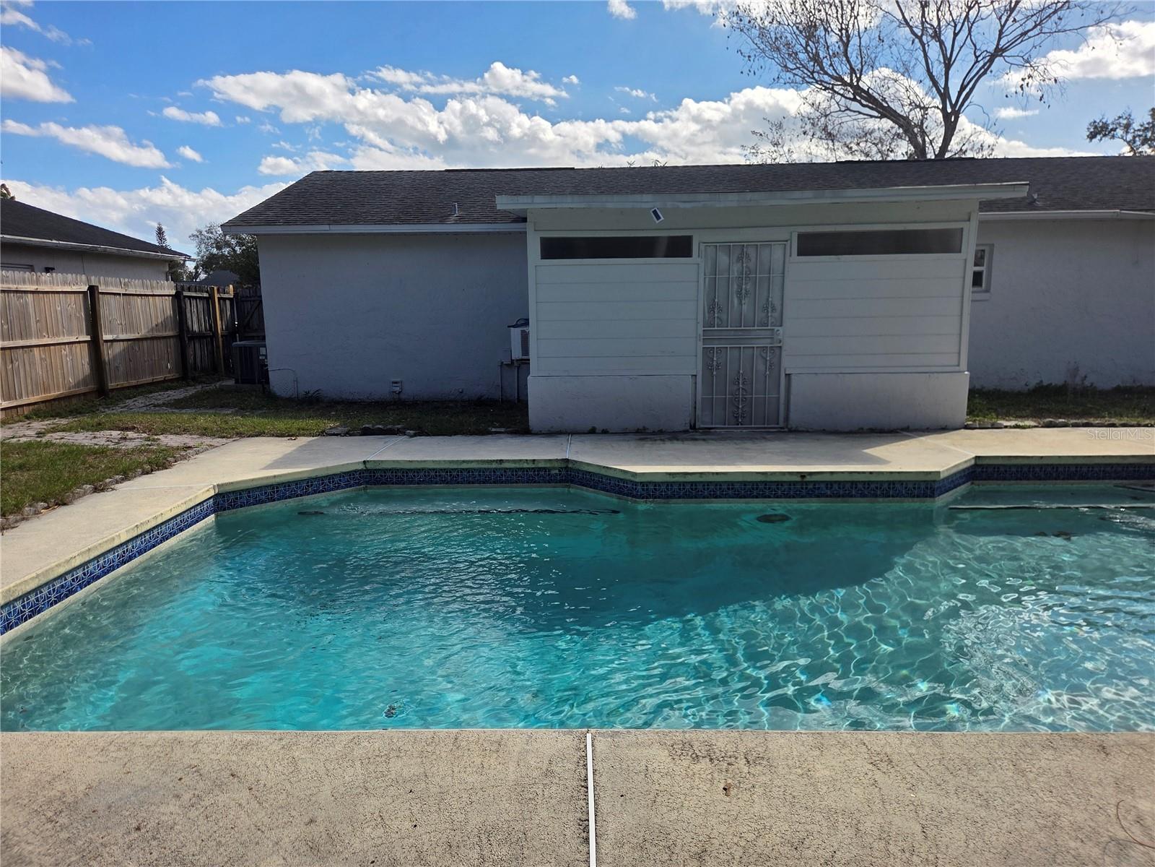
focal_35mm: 23
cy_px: 434
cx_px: 578
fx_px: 767
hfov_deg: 73.9
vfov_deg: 58.9
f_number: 1.8
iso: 80
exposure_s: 1/4663
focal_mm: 5.4
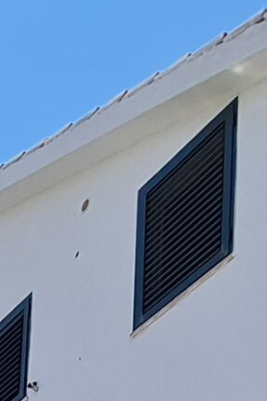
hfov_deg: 14.8
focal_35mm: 88
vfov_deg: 15.3
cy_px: 917
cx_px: -82
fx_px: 978
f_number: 2.2
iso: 50
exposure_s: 1/1744
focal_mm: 1.74
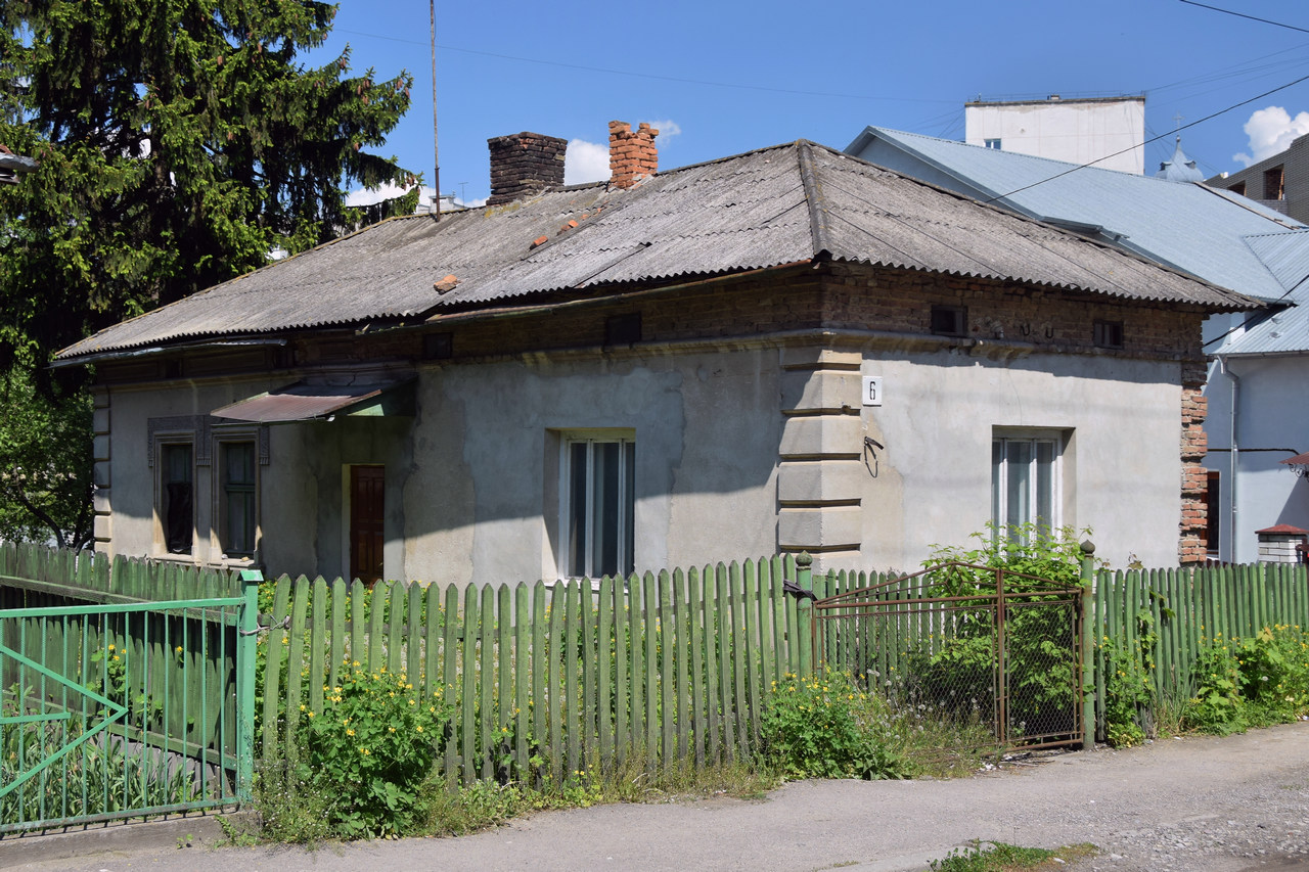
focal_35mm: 40
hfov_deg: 47.9
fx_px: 1472
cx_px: 654
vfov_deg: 33.0
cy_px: 436
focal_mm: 27
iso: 100
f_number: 6.3
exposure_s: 1/250
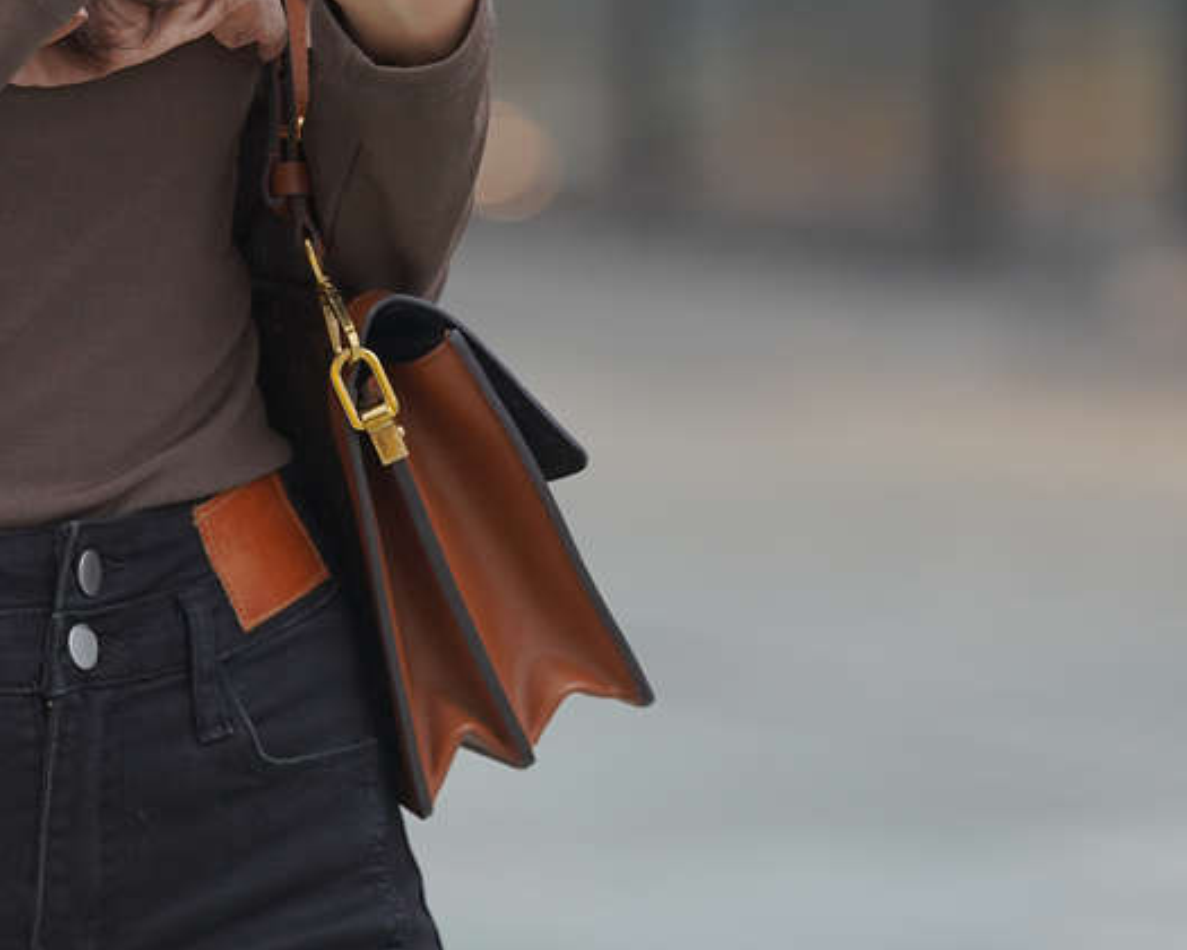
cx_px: 124
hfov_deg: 4.5
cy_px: 274
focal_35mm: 434
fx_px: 15247
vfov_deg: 3.6
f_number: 2.5
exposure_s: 1/400
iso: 640
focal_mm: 135
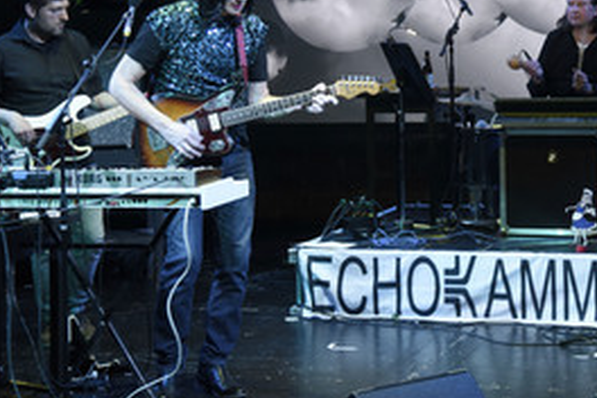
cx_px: 406
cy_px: 86
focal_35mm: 94
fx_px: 1559
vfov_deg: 14.5
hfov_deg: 21.6
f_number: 4
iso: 1600
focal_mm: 55
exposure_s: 1/50
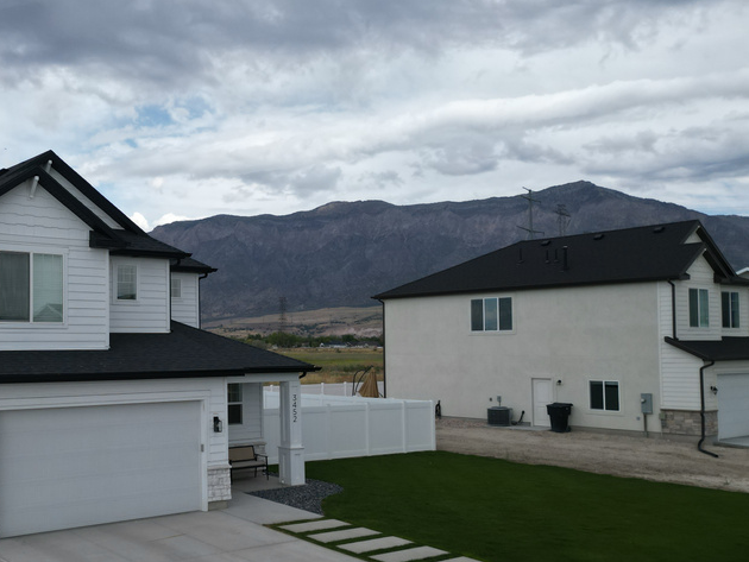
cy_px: 326
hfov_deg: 45.5
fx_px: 844
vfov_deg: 36.8
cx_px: 155
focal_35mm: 39
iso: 120
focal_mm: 6.72
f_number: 1.7
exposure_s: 1/2500
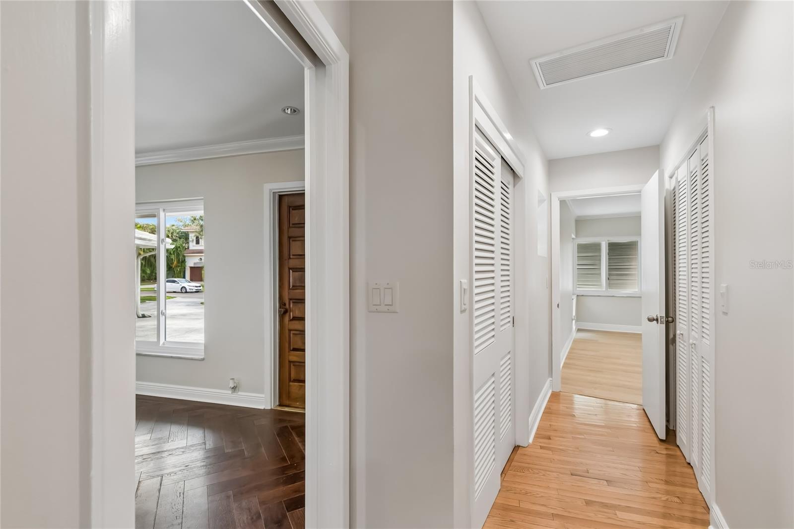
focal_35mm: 15
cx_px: 397
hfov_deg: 100.4
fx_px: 331
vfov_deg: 77.3
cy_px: 264
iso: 100
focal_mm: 10
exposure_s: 1/5
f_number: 7.1
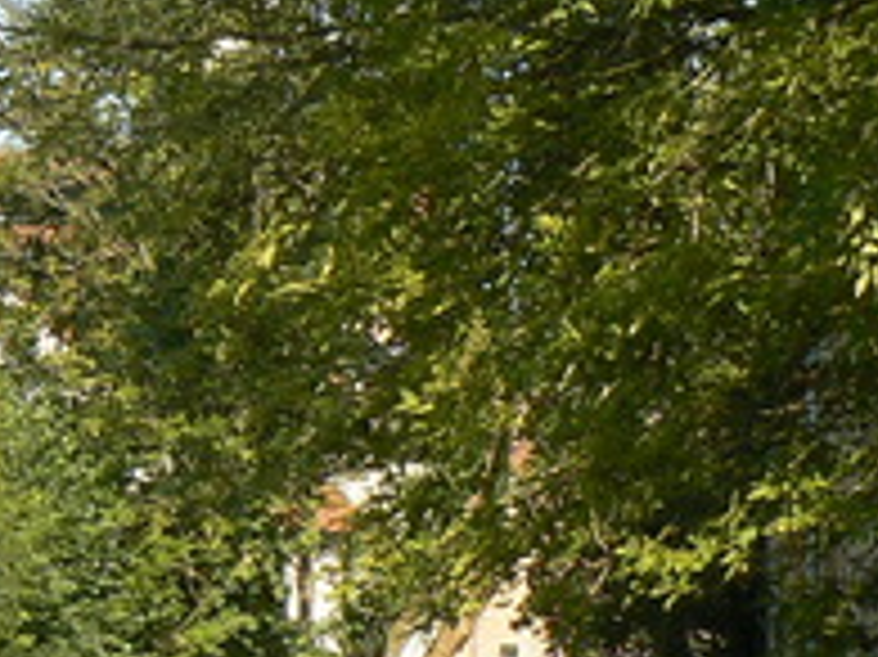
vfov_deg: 9.9
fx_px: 3752
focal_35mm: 148
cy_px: 729
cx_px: 158
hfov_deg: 13.3
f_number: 5.6
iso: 80
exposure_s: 1/250
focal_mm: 6
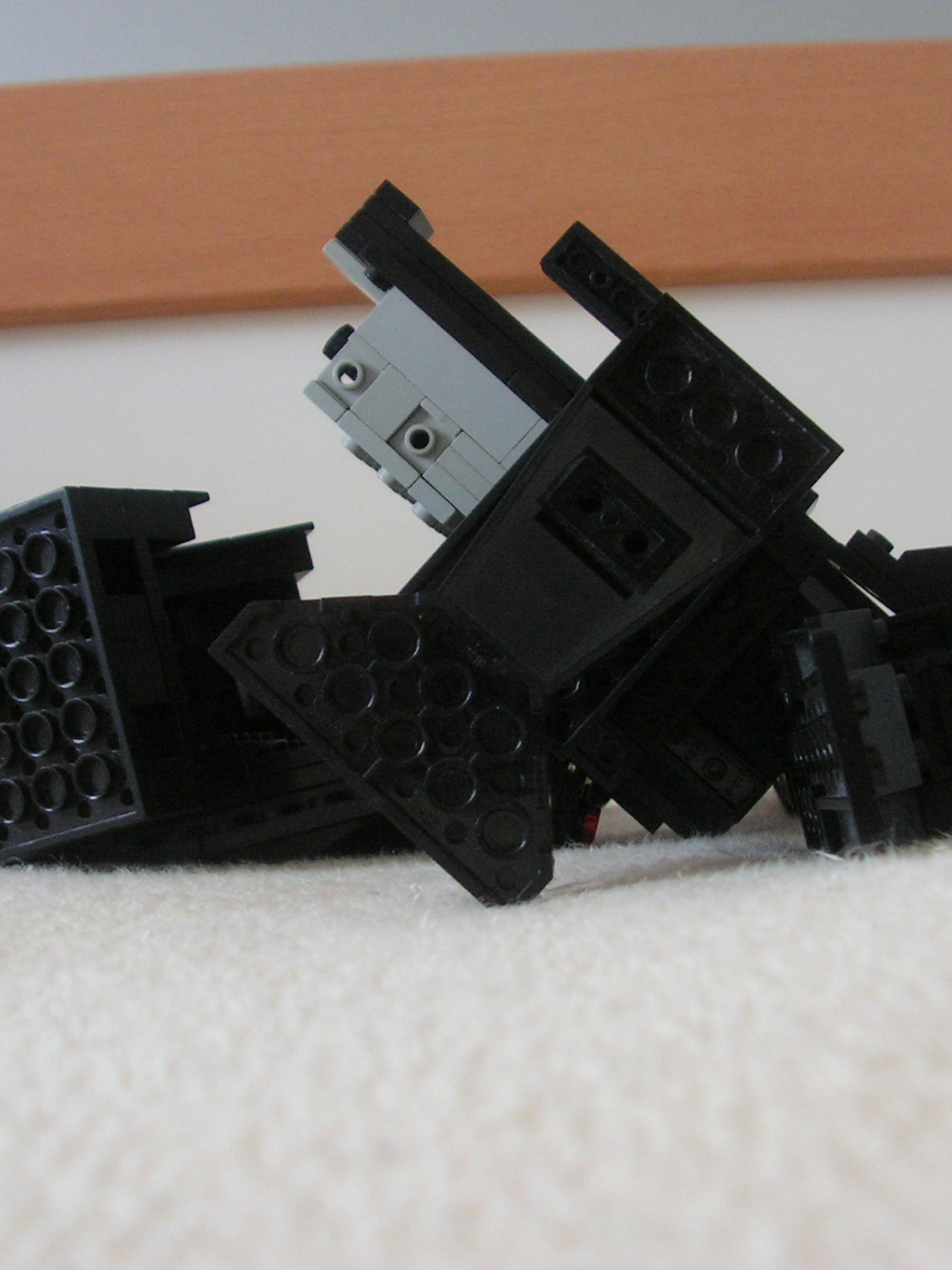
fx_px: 1797
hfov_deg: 29.7
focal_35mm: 49
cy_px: 623
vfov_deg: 38.9
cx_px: 495
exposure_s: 1/20
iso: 200
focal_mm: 6
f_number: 3.2
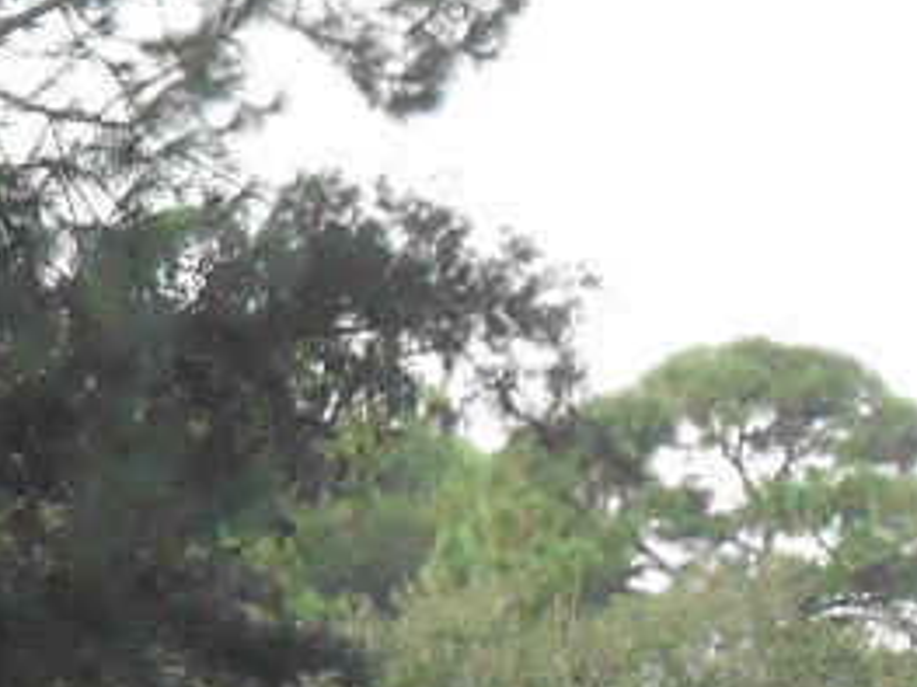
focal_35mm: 298
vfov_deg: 4.9
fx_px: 7891
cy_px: 1318
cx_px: -1015
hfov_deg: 6.4
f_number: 4.8
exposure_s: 1/250
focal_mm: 8.8
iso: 250
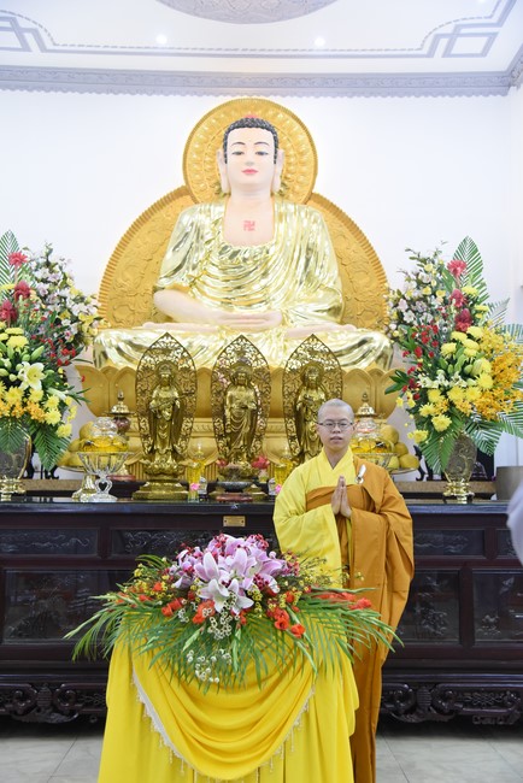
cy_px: 392
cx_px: 262
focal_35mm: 38
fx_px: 827
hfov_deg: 35.1
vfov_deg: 50.7
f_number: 4
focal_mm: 38
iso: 4000
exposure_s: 1/100
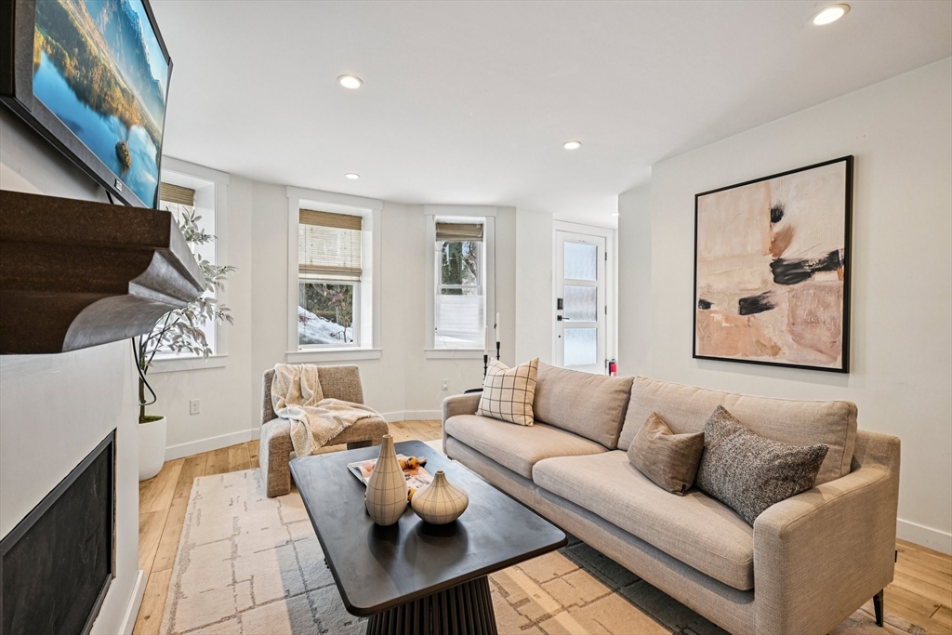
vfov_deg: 73.8
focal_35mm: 16
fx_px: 423
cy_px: 318
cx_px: 476
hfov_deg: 96.7
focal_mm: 16
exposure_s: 1/50
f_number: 8
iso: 400
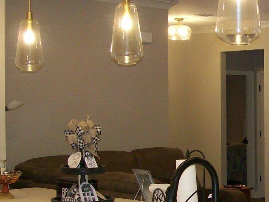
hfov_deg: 20.9
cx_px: 265
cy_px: 136
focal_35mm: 91
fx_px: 707
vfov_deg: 16.2
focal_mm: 6
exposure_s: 1/64
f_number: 2.7
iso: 140
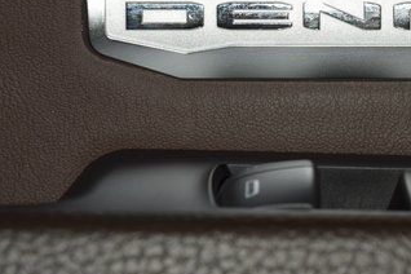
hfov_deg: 9.7
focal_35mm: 211
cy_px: 11
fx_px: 2409
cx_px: 371
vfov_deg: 6.5
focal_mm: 70
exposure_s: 1/125
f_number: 8
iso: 100
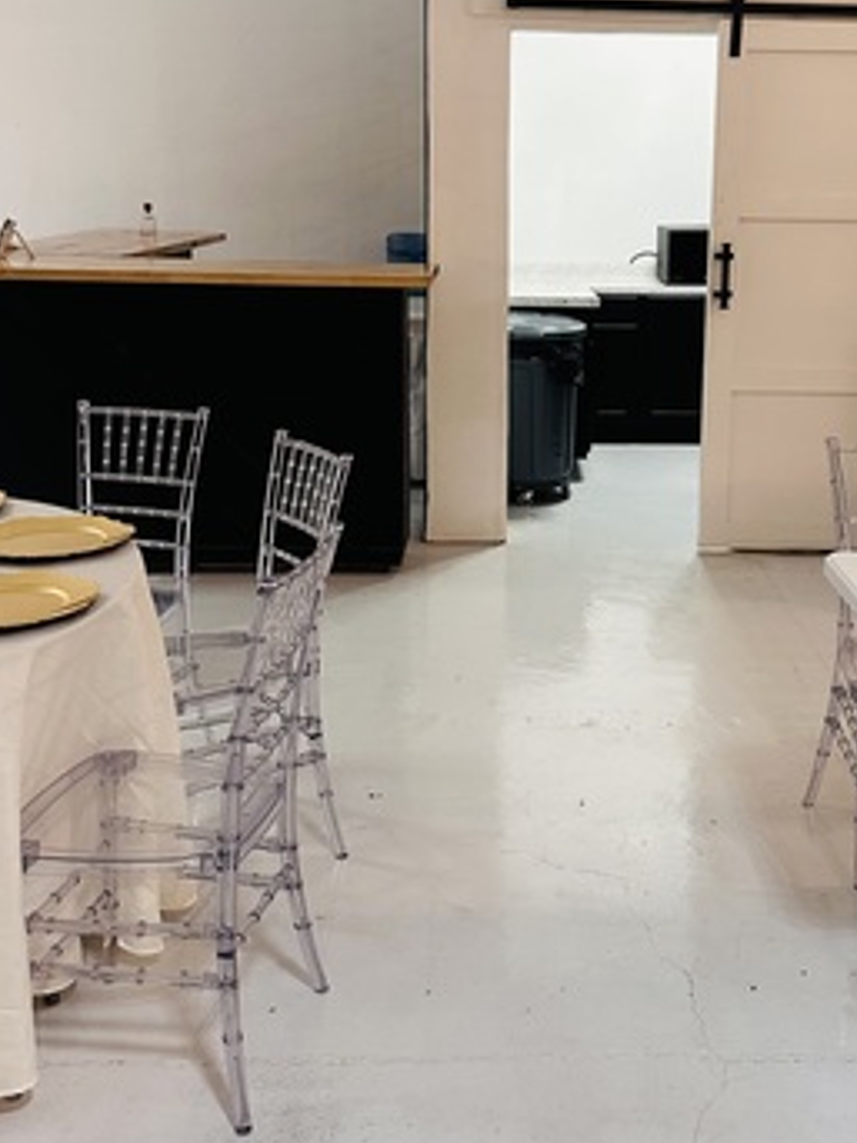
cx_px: 557
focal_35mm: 42
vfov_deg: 44.3
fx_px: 1387
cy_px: 403
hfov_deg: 34.1
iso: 250
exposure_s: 1/60
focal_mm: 6.86
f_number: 1.78
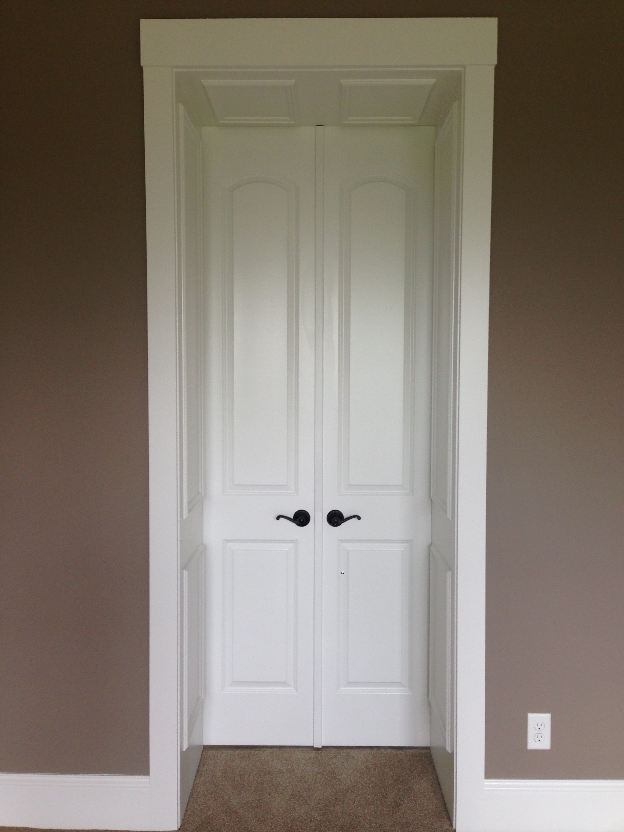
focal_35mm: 33
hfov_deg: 42.9
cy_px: 416
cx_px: 312
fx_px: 793
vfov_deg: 55.4
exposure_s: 1/24
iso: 50
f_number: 2.4
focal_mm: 4.12
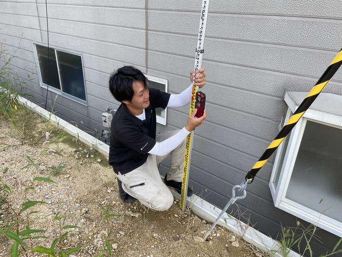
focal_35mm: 26
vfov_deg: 53.1
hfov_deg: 67.3
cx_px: 171
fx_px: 257
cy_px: 128
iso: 32
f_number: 1.6
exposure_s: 1/217
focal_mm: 4.2
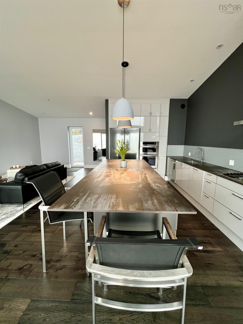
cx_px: 122
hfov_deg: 89.9
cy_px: 162
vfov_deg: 106.2
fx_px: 122
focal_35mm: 13
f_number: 1.8
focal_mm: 1.57
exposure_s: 1/60
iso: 125
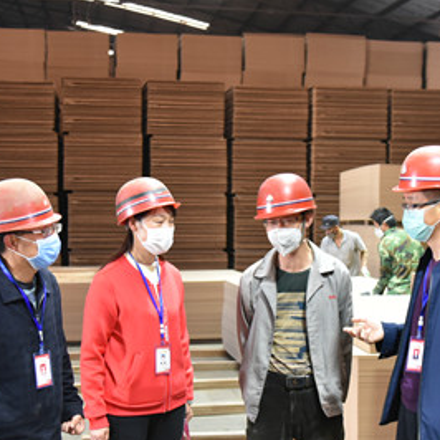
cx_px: 260
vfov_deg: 25.7
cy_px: 263
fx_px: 964
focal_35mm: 67
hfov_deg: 25.7
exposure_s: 1/40
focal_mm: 35
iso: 3200
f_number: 4
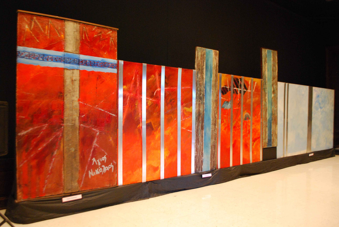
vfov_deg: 43.7
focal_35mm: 30
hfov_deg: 61.9
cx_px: 170
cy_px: 114
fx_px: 283
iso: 1250
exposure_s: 1/30
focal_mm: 20
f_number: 3.8
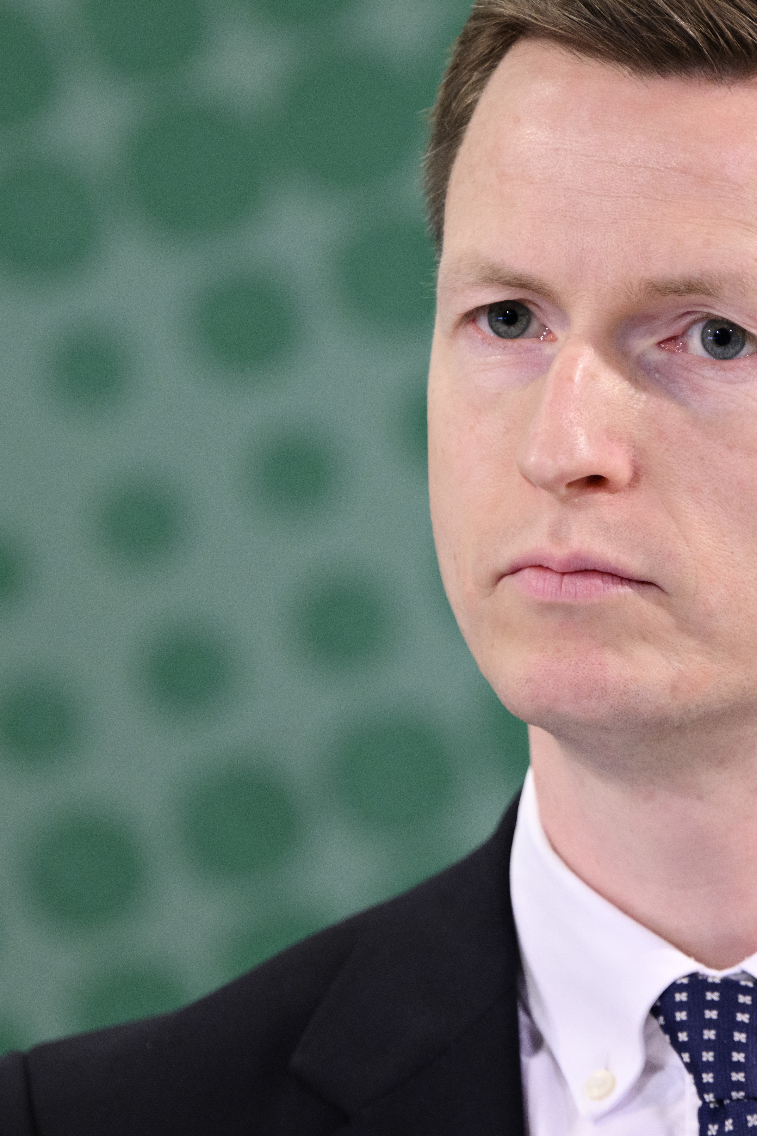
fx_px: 18956
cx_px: 740
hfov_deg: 2.3
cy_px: 569
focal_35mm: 601
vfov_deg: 3.4
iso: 1600
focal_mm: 400
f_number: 5.6
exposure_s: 1/50
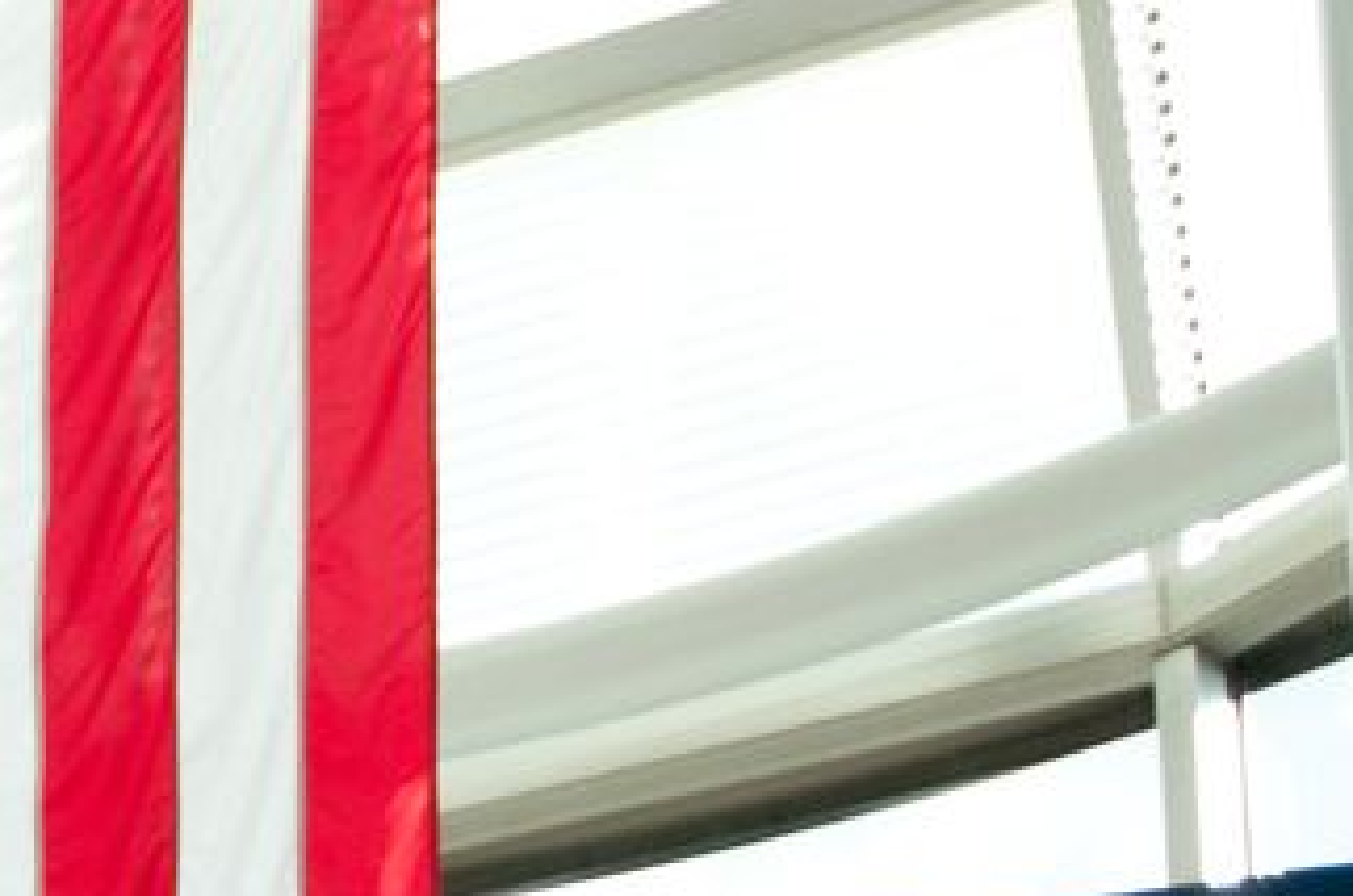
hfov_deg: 9.1
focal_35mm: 222
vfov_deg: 6.2
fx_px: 8327
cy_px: 601
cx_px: -400
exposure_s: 1/200
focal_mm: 38
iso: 200
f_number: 4.5
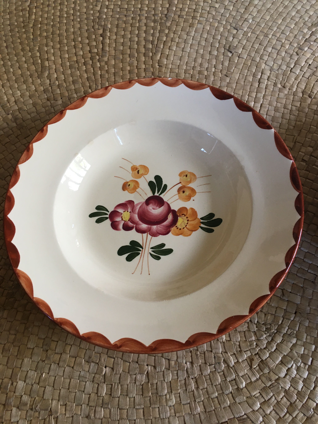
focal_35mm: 29
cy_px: 212
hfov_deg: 48.2
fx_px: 355
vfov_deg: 61.7
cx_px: 159
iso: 100
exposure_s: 1/33
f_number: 2.2
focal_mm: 4.15
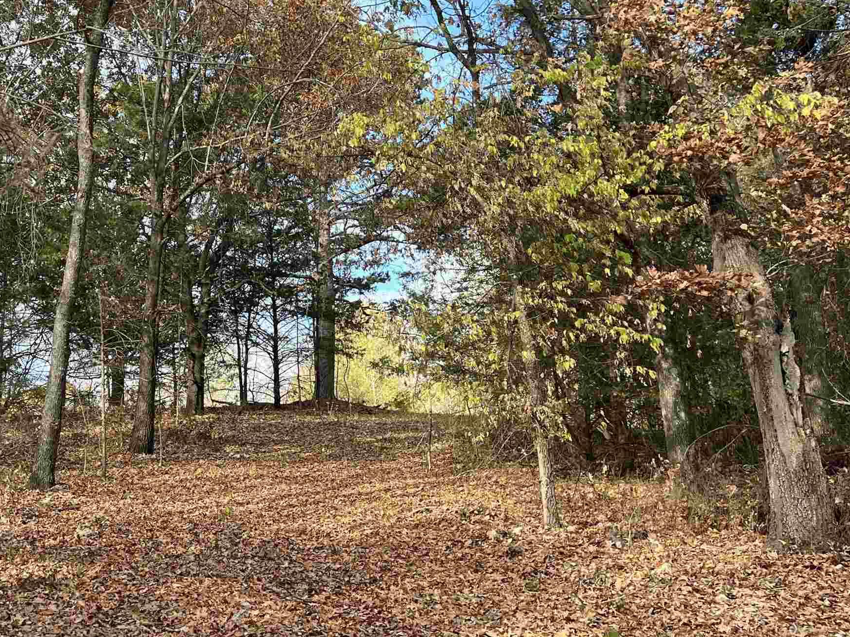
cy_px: 249
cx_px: 218
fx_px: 1130
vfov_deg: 31.4
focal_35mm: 46
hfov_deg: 40.2
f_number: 1.5
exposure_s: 1/709
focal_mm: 5.7
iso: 50
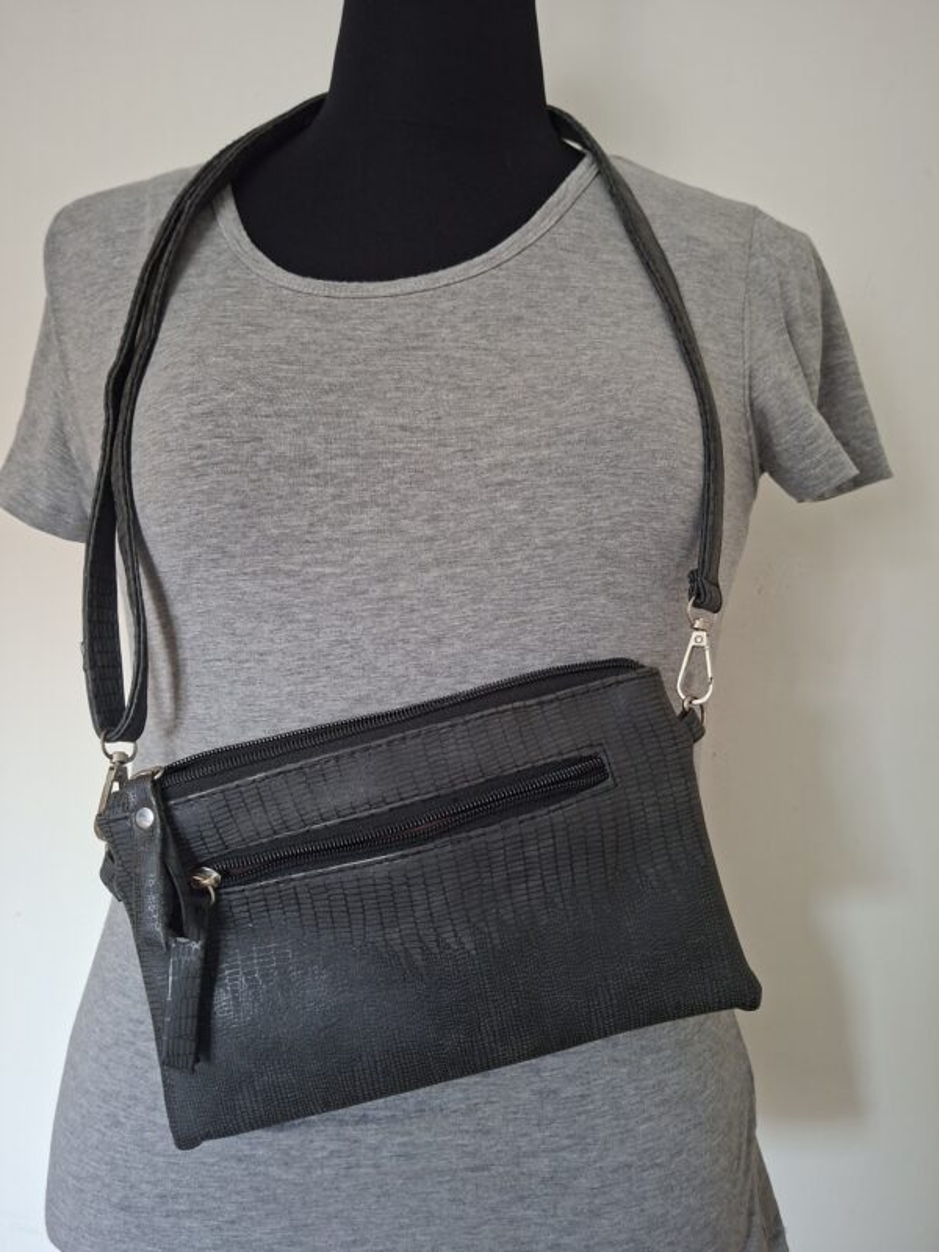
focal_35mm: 23
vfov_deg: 73.9
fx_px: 832
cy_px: 626
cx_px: 470
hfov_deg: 58.9
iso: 400
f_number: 1.8
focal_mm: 5.54
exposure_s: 1/25
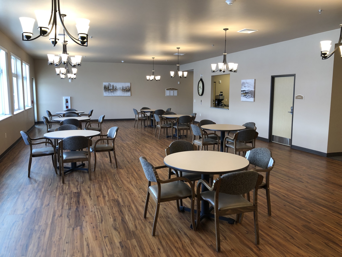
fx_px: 277
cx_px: 171
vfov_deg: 49.7
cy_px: 128
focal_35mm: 28
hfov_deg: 63.4
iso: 25
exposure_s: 1/40
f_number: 1.8
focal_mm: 3.99
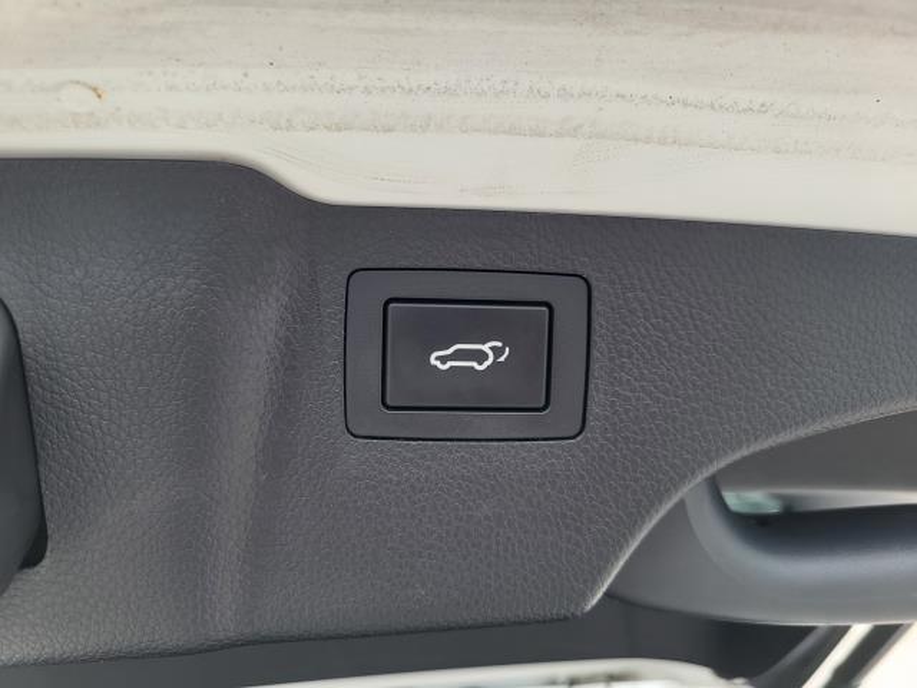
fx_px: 689
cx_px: 458
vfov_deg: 53.1
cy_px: 344
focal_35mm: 26
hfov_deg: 67.3
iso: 40
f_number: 1.8
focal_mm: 5.4
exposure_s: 1/253
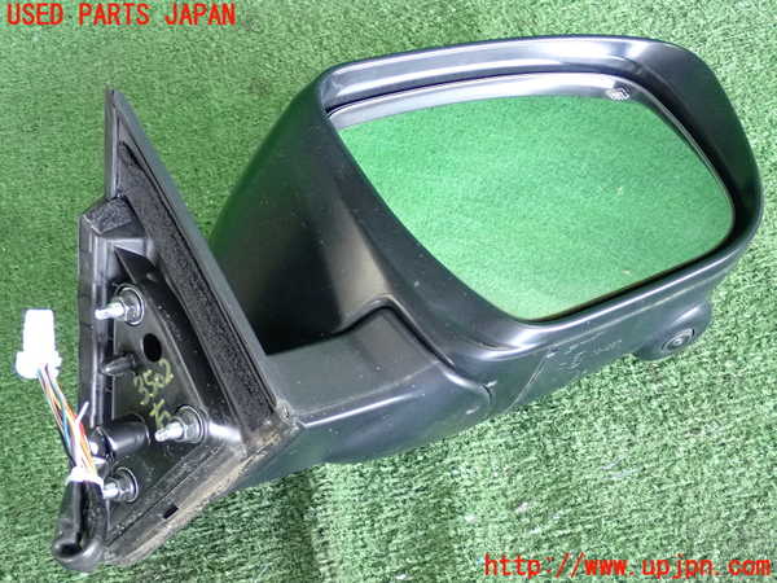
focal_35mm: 54
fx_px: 1212
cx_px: 388
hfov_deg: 35.5
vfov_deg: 27.0
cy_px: 292
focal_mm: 9.65
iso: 1250
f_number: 3.3
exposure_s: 1/125
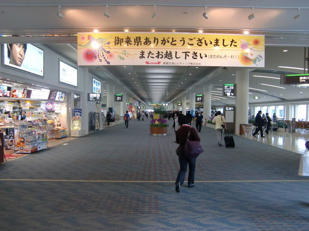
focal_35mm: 28
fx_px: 250
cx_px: 154
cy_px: 116
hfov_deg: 63.5
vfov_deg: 49.7
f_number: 2.6
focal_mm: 4.9
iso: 200
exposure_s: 1/60
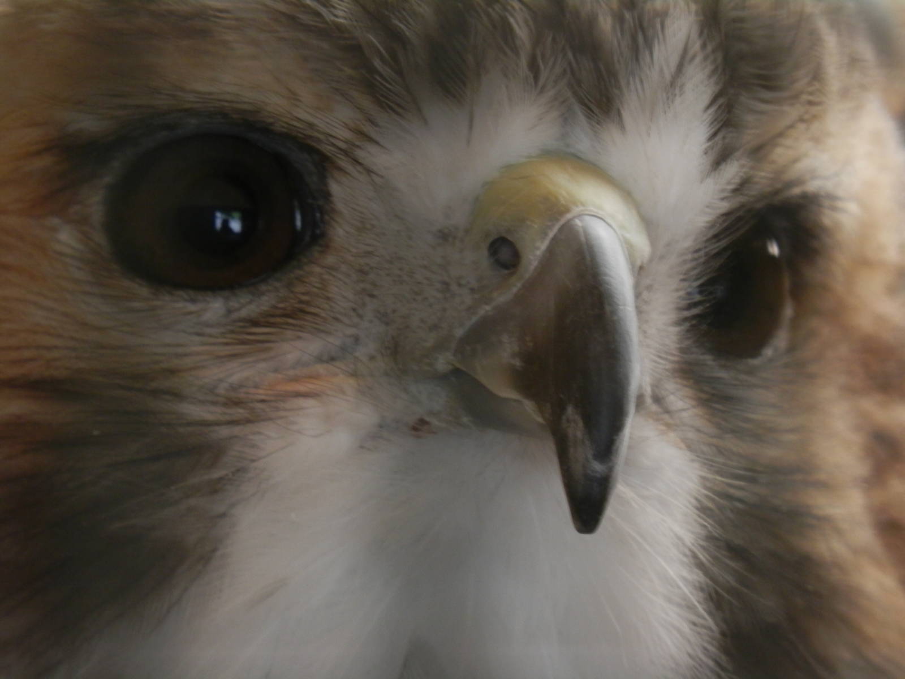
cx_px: 452
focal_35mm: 500
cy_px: 340
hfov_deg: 4.0
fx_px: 13072
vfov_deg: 3.0
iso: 200
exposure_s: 1/15
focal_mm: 90
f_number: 6.9
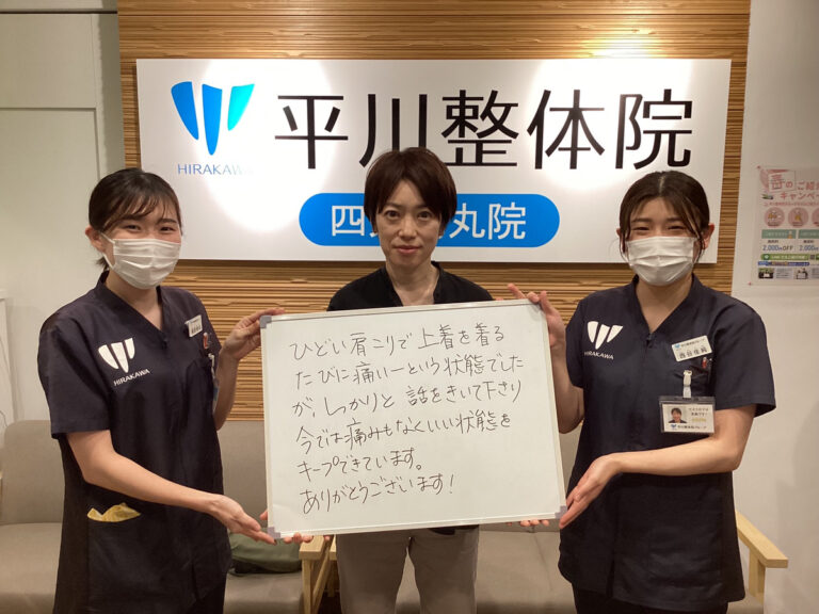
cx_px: 410
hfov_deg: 58.4
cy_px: 307
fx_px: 733
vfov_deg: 45.4
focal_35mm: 31
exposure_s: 1/50
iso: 125
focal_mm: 3.3
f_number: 2.4
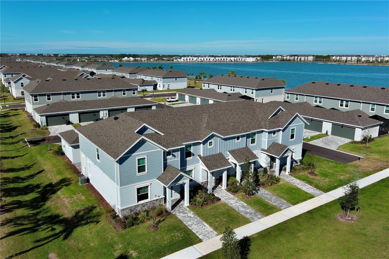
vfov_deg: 44.9
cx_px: 194
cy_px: 130
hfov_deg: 63.7
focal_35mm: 29
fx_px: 313
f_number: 9
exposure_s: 1/400
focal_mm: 10.57
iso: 100
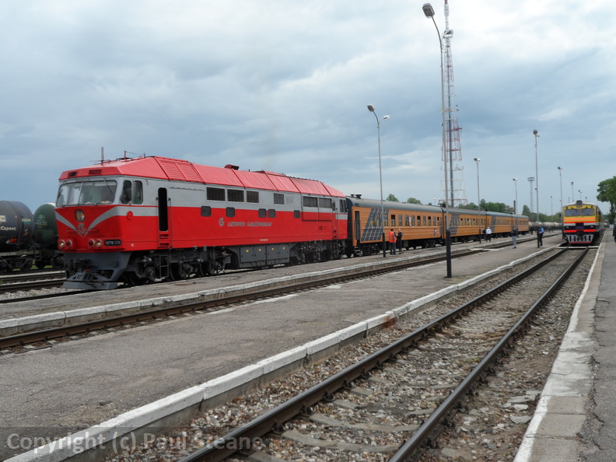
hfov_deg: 52.6
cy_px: 231
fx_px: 623
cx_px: 308
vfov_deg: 40.7
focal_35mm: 35
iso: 80
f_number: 3.5
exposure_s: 1/750
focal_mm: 6.5
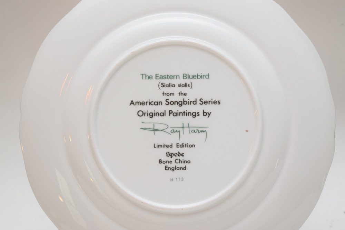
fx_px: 791
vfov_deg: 16.6
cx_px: 172
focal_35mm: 82
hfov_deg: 24.6
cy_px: 115
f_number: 5.6
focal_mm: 55
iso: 800
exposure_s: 1/60
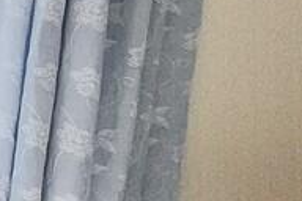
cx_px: -492
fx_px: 604
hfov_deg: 13.6
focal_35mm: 72
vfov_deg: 17.9
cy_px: -47
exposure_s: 1/1852
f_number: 2.2
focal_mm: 1.7
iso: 50
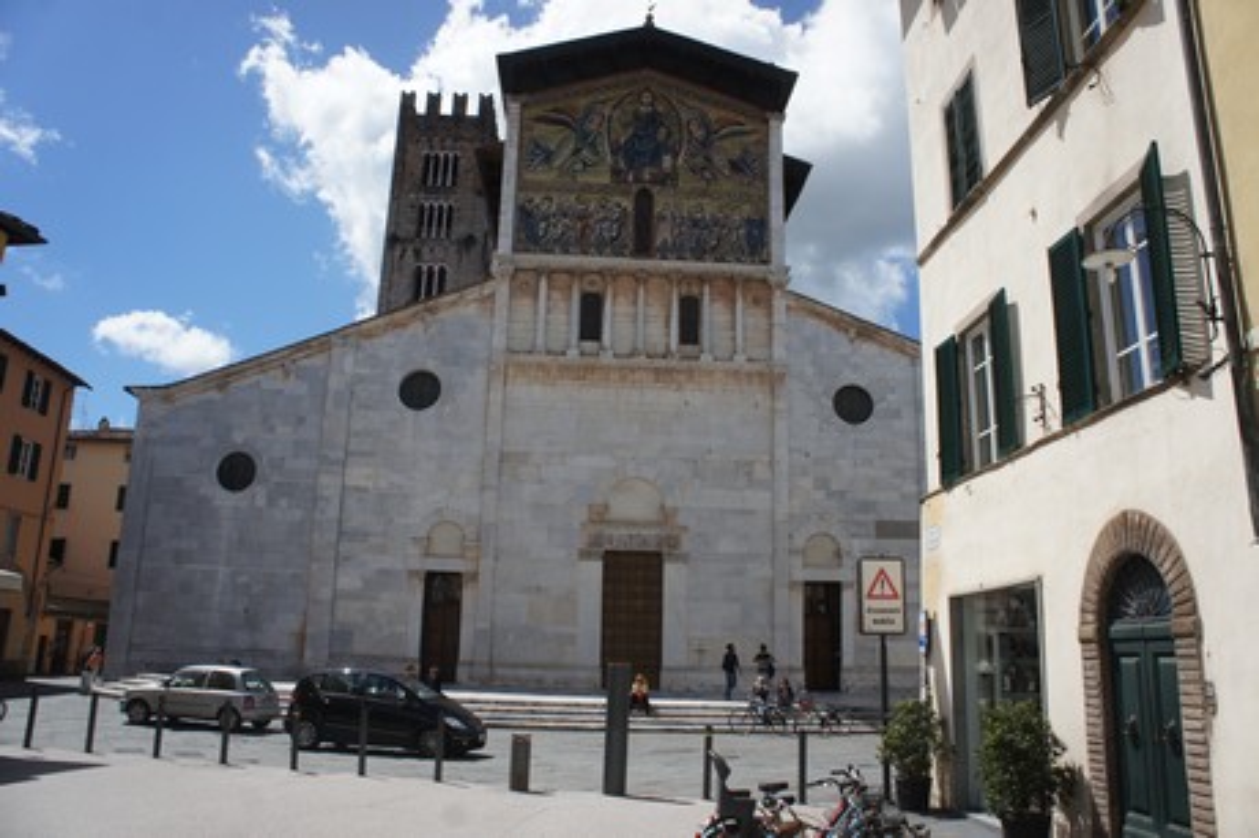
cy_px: 419
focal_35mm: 27
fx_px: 944
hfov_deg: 67.4
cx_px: 630
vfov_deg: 47.9
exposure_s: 1/640
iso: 200
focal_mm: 18
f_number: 7.1
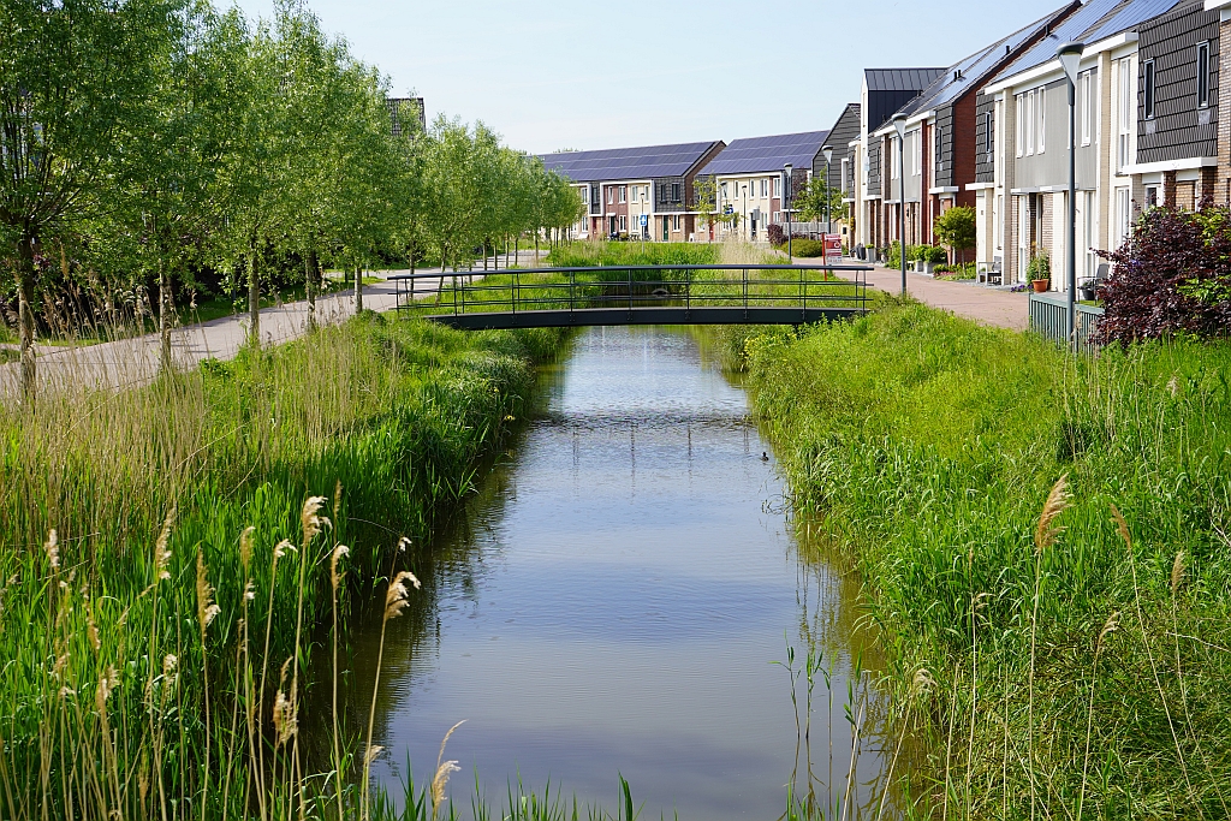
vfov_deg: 28.1
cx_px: 616
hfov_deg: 41.1
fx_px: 1641
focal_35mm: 48
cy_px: 410
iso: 100
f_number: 9
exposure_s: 1/125
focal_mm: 48
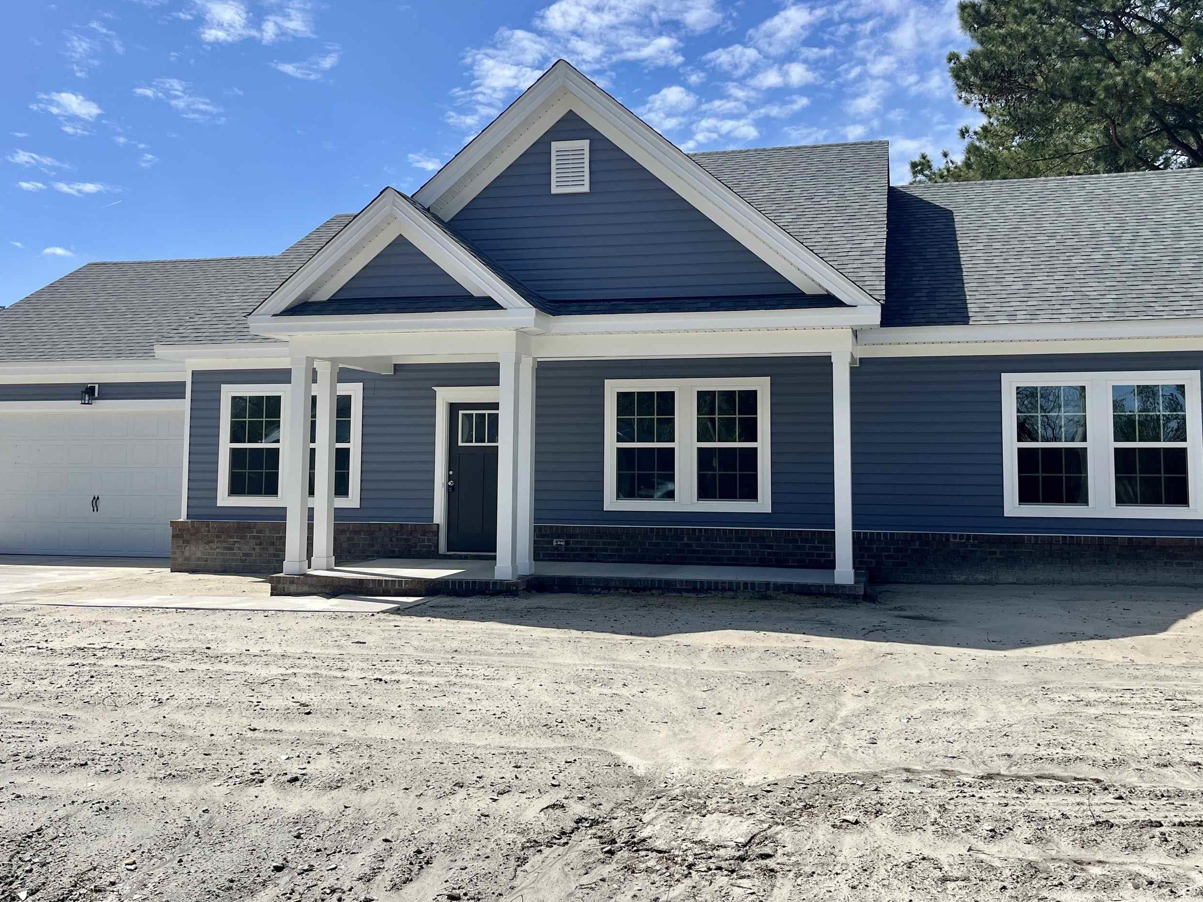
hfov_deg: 56.8
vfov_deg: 44.0
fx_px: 1112
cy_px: 375
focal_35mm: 32
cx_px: 638
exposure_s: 1/5319
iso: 50
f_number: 1.6
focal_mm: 5.1
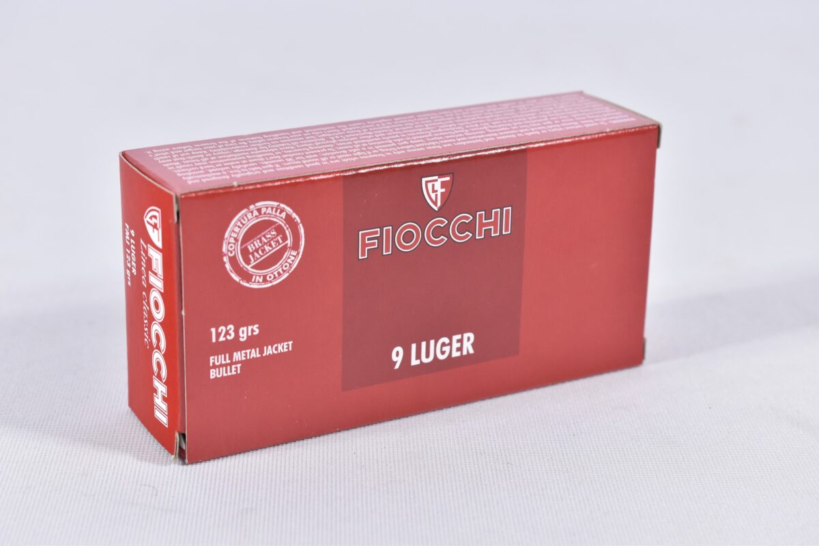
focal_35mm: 82
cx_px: 410
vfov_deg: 16.6
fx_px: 1877
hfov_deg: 24.6
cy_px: 273
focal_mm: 55
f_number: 5.6
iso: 640
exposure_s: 1/40
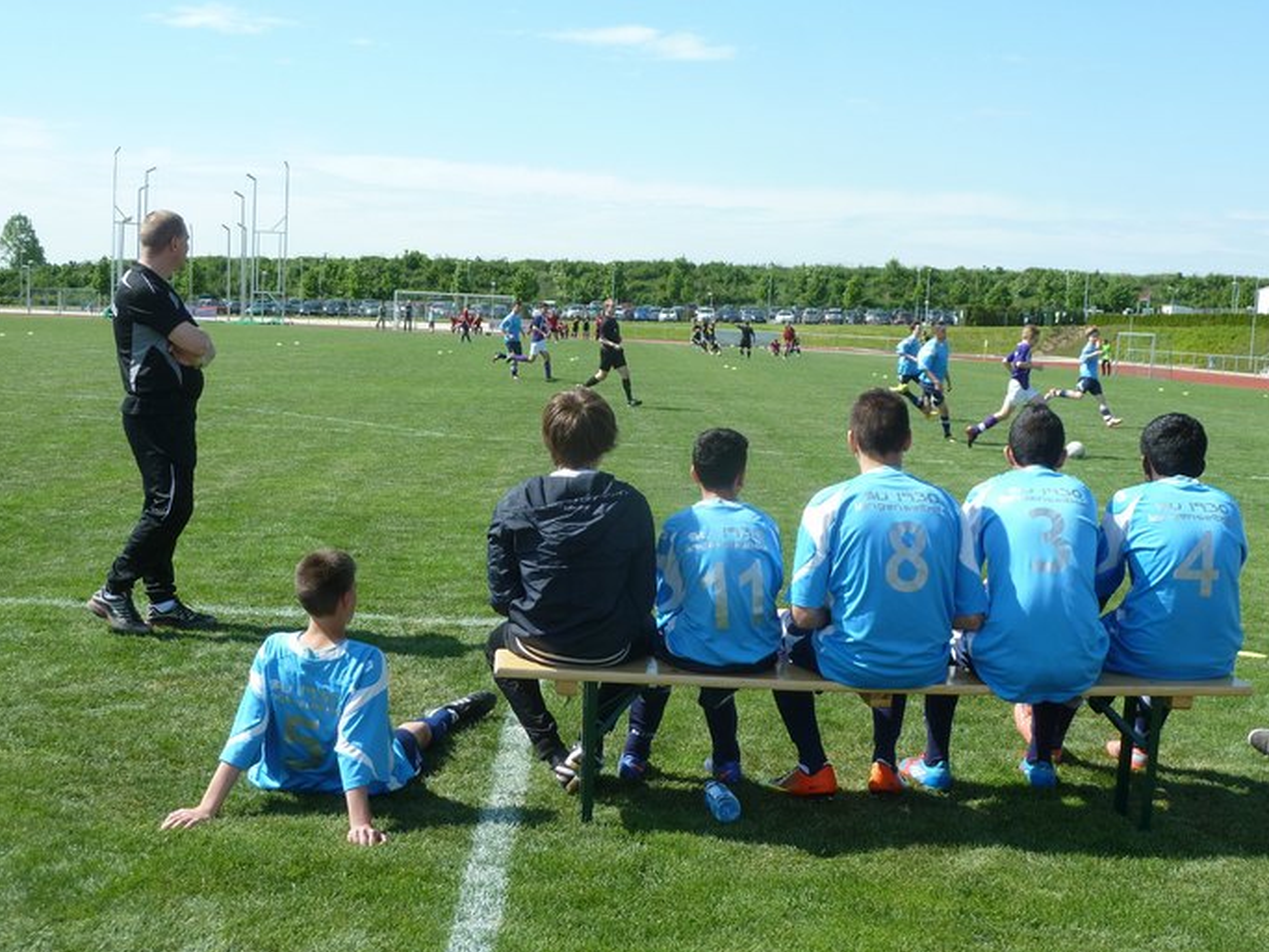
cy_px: 485
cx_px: 642
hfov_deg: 42.1
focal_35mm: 45
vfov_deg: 32.2
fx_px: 1650
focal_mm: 7.3
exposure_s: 1/400
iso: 80
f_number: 4
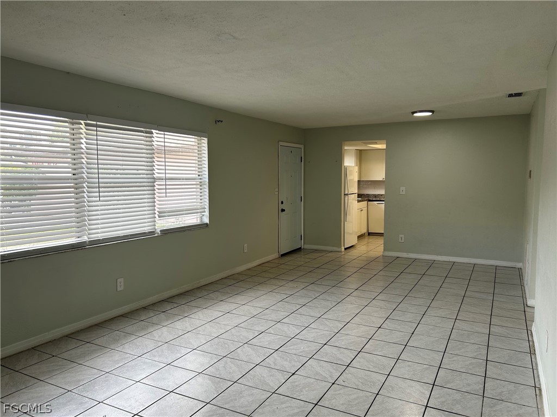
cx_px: 278
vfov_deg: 53.1
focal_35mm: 26
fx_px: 418
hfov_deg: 67.3
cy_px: 208
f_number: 1.5
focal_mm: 5.7
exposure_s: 1/120
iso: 40
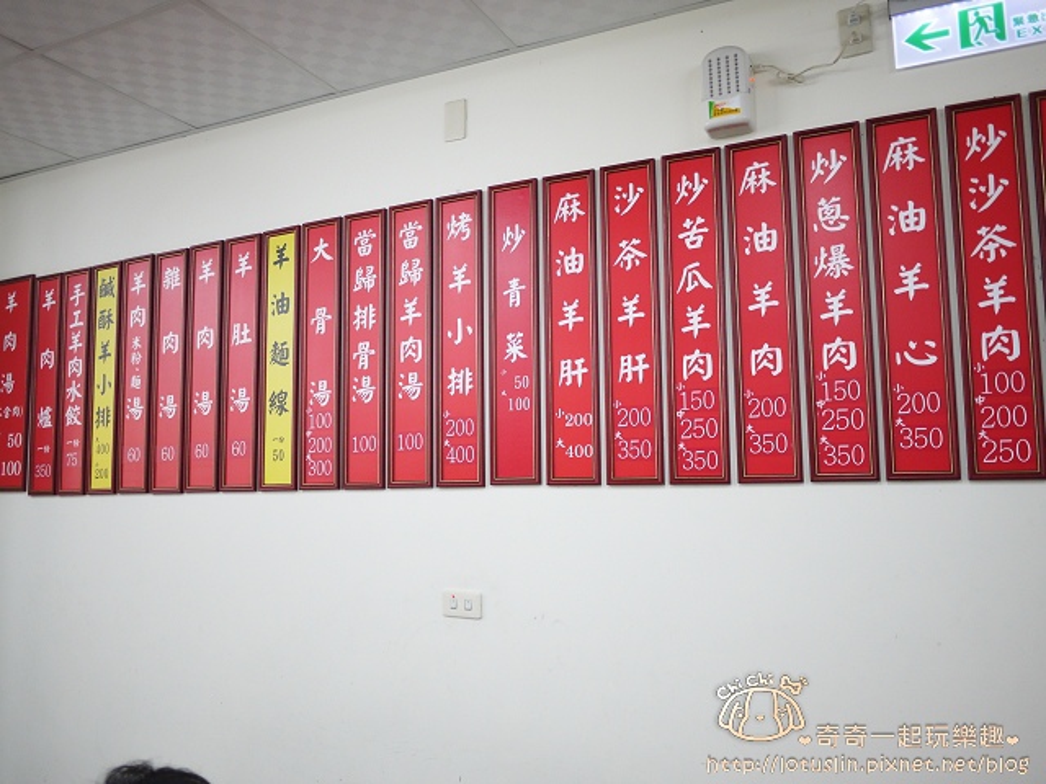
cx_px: 523
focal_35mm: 28
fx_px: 846
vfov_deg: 49.7
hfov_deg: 63.4
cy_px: 392
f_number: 2.5
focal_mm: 14
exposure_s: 1/60
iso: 160
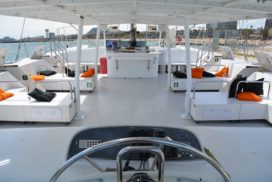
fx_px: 204
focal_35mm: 27
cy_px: 91
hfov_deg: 67.4
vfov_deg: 48.0
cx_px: 136
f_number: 9
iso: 100
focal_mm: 18
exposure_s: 1/320
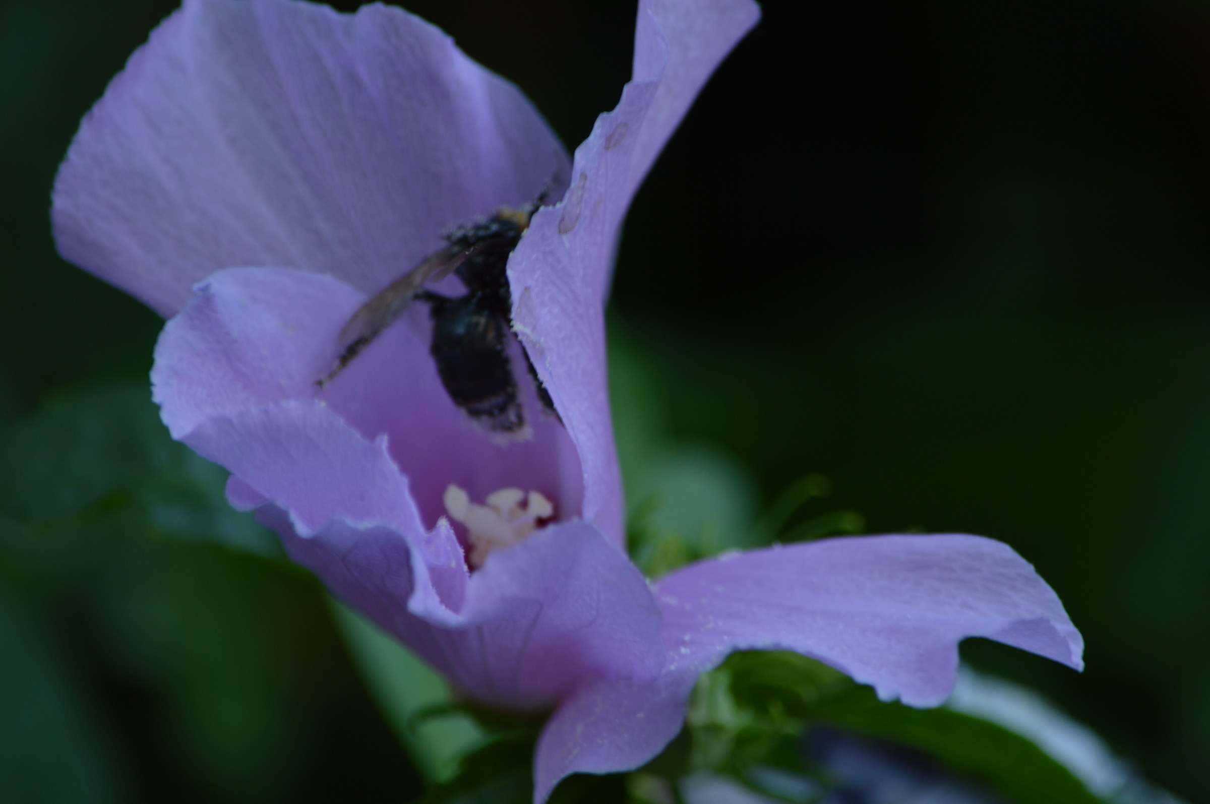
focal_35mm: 450
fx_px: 15109
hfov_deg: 4.6
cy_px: 402
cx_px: 605
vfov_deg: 3.0
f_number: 8
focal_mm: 300
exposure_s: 1/50
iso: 100
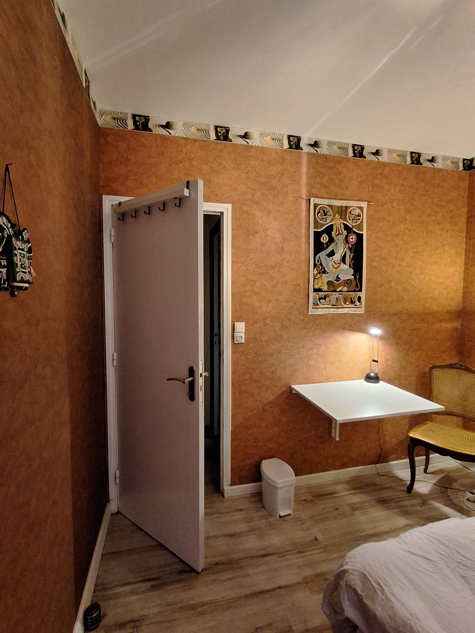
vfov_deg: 94.5
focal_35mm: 16
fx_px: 293
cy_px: 316
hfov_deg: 78.1
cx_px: 238
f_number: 2.2
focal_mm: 1.46
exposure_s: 1/20
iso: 320
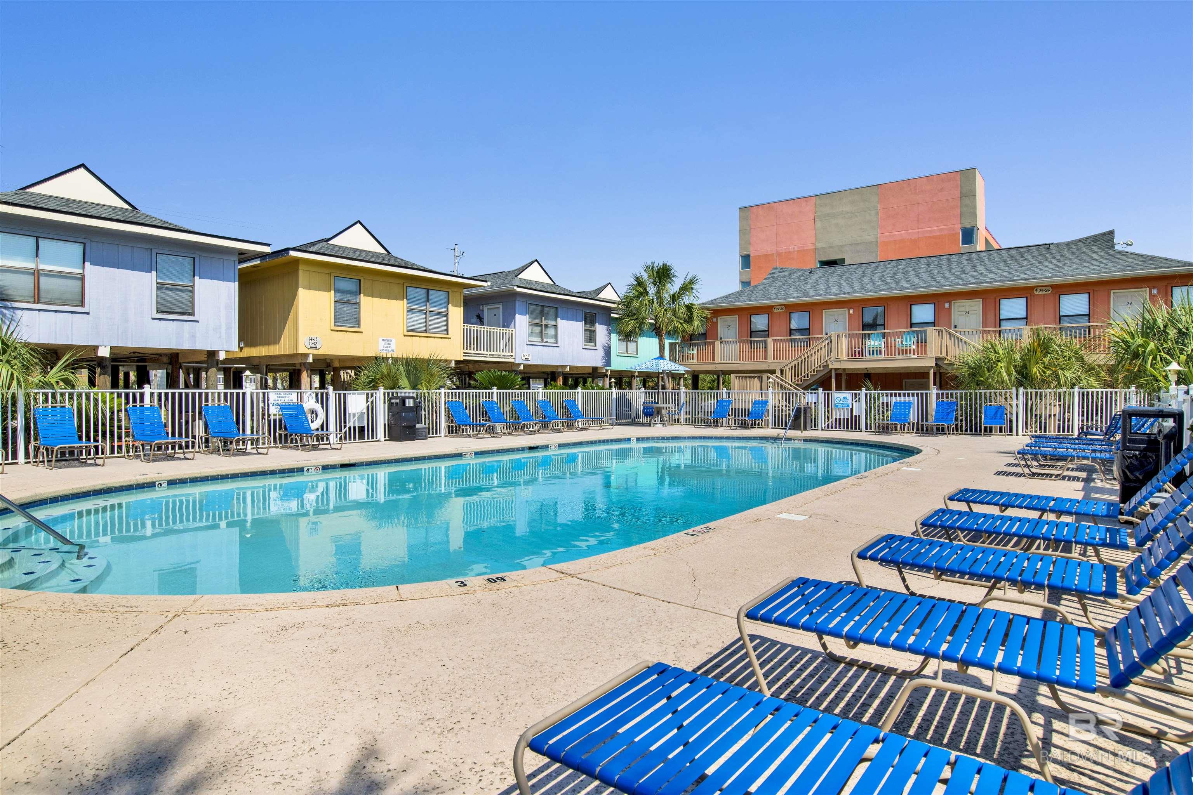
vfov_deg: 64.6
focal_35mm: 19
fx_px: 630
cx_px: 596
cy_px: 398
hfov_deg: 86.9
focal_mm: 19
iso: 200
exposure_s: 1/400
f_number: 11
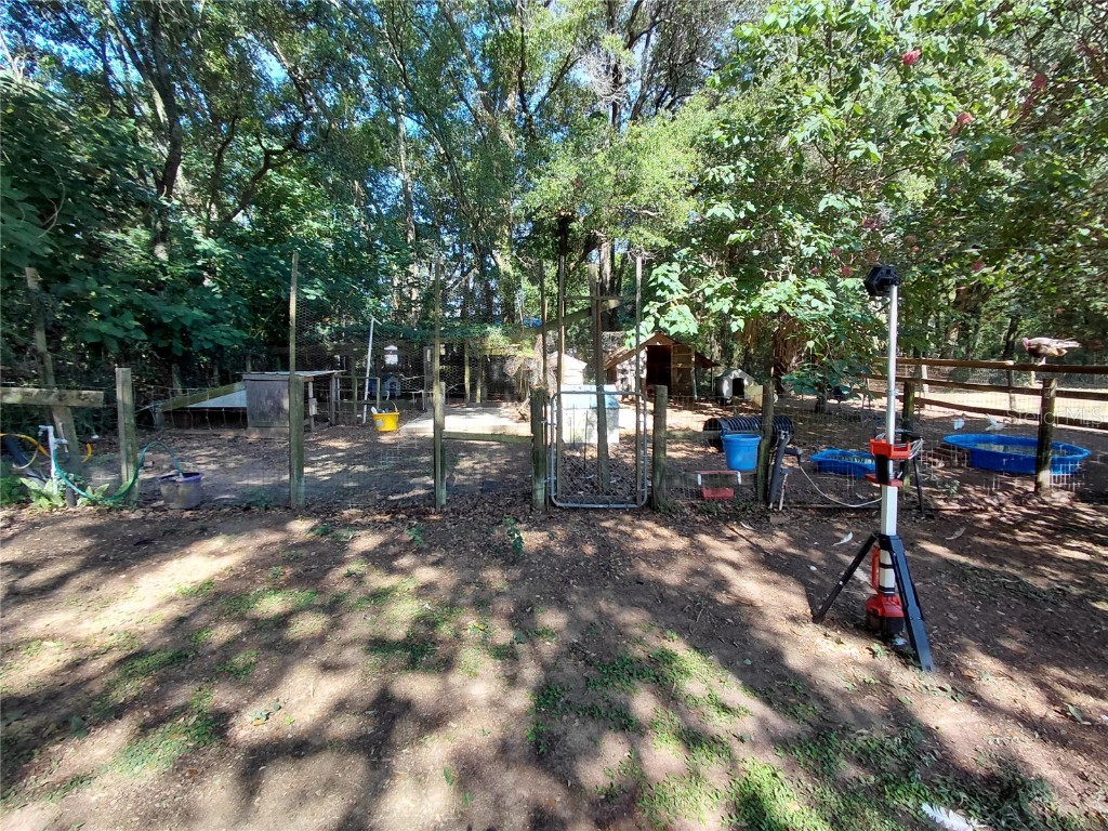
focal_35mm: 16
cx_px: 554
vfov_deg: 78.1
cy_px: 416
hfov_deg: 94.5
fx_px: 512
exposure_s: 1/198
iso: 40
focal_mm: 1.64
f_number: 2.2
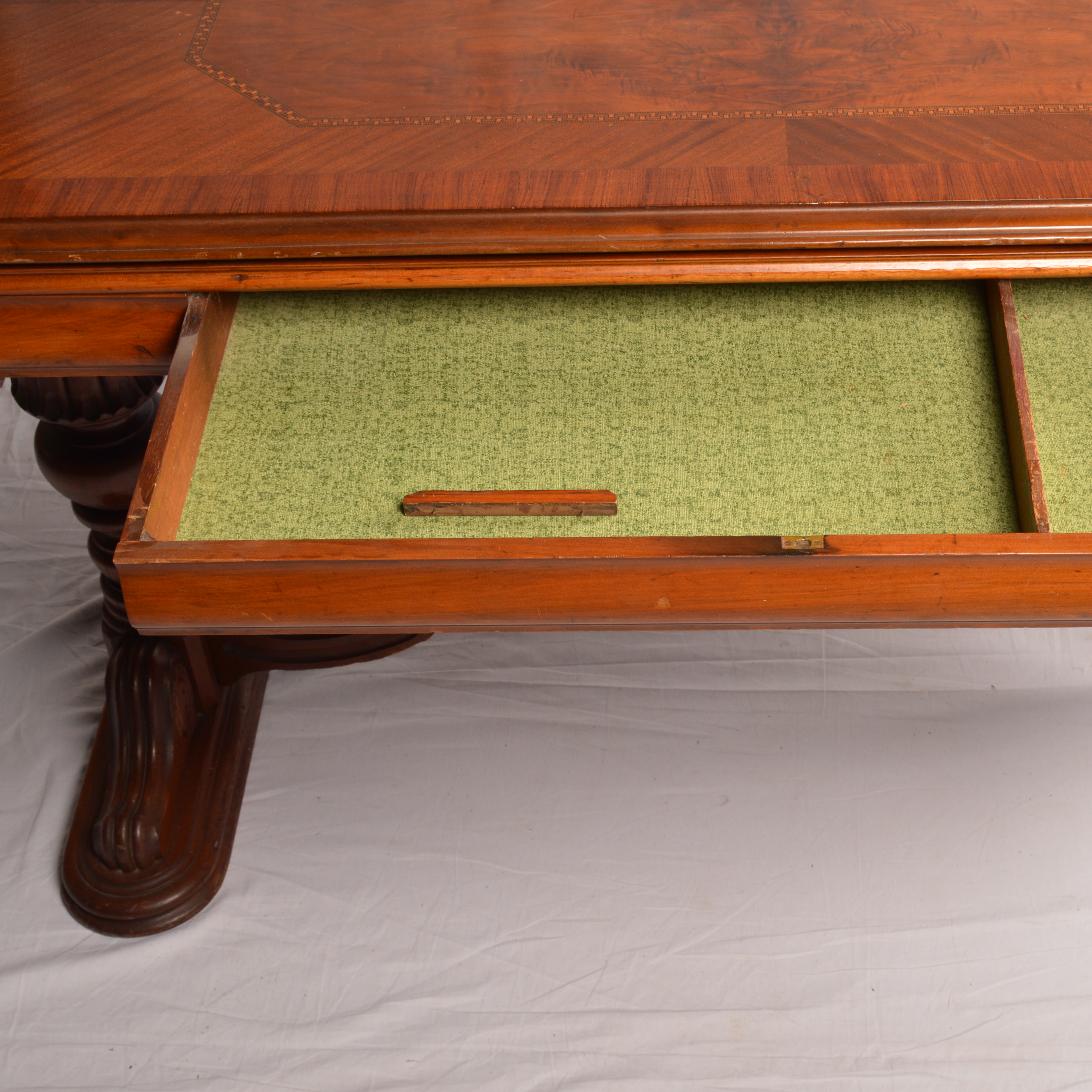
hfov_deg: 31.3
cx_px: 752
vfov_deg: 31.6
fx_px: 1927
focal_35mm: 54
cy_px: 548
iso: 200
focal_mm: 28
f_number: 10
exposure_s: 1/125
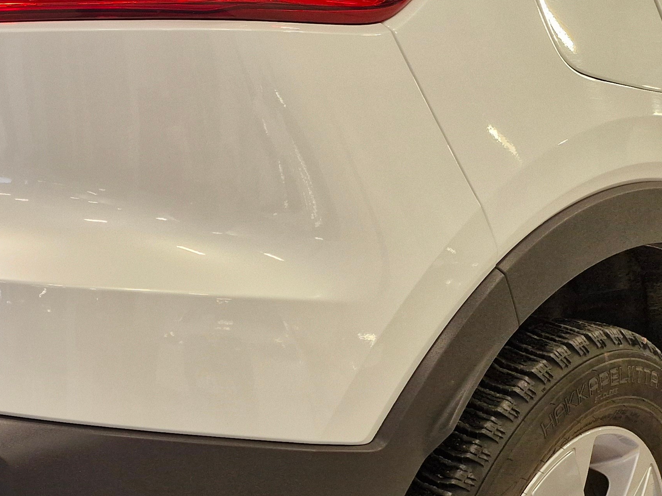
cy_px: 453
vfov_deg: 26.1
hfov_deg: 31.4
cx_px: -71
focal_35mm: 54
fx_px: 1033
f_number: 1.8
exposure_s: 1/180
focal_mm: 5.54
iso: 160
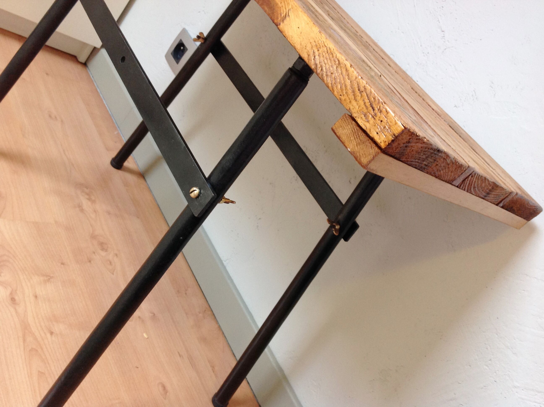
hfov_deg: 52.7
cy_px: 204
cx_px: 272
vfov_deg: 40.6
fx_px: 549
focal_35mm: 35
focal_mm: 4.28
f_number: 2.4
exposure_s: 1/15
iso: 100
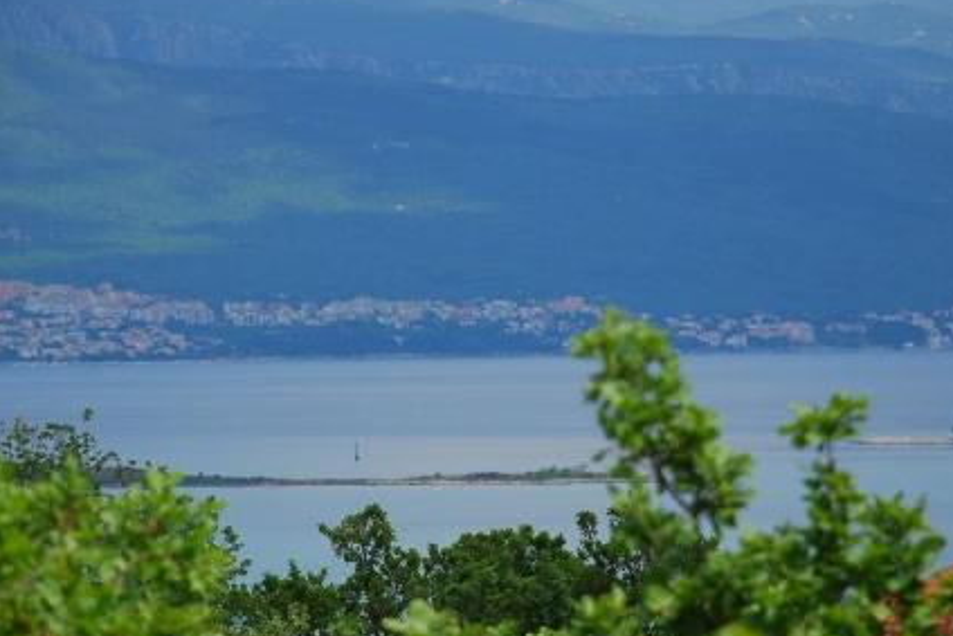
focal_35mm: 306
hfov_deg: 6.7
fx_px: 8096
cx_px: 499
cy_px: 378
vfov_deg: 4.5
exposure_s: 1/800
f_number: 5.6
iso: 160
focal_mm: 135
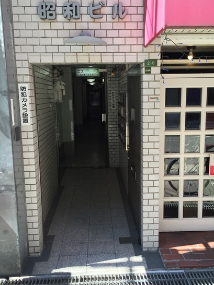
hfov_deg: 41.8
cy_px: 142
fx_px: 280
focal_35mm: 34
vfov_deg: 54.0
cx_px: 111
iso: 32
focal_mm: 4.15
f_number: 2.2
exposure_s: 1/192
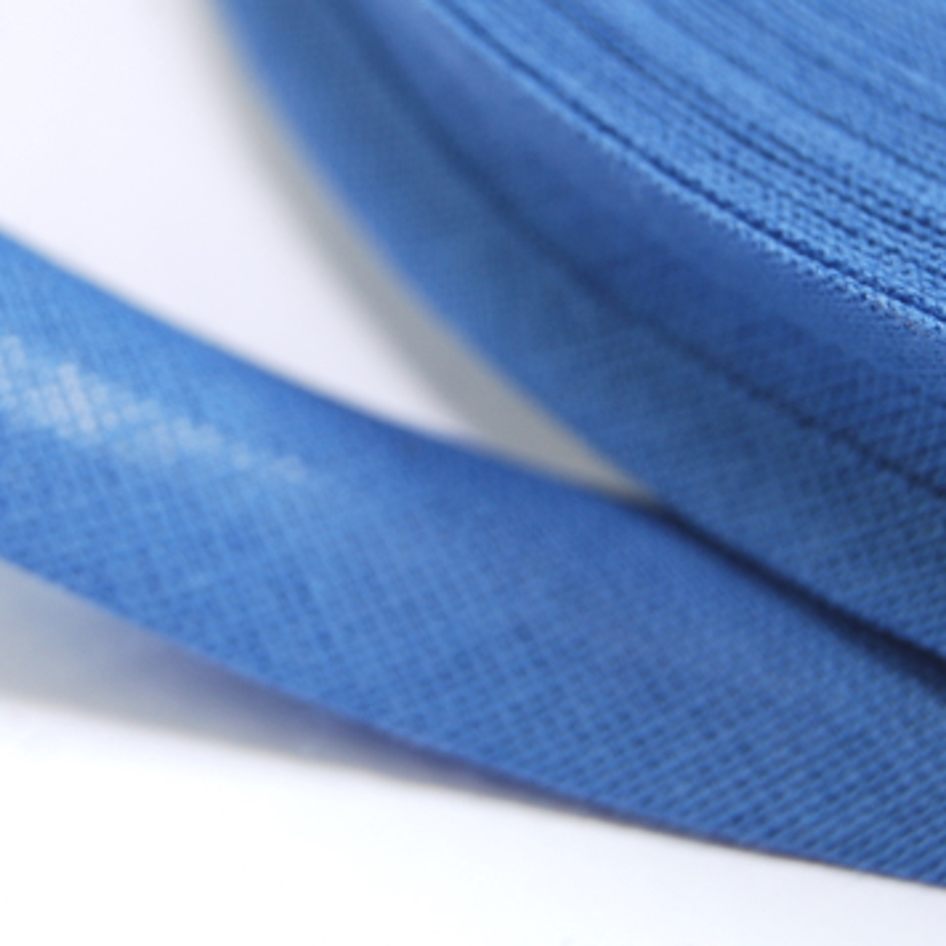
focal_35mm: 158
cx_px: 433
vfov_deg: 11.1
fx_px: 4884
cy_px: 308
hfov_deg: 11.1
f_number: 5.6
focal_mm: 55
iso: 200
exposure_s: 1/200
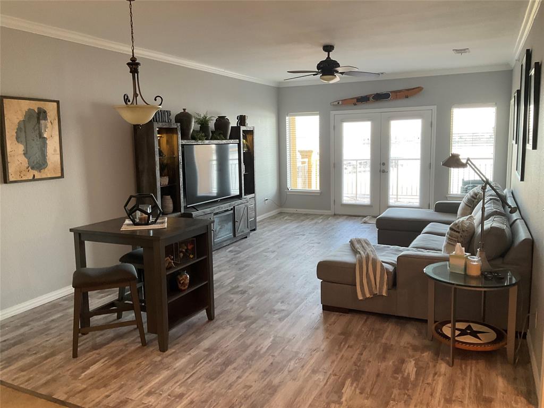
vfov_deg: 48.2
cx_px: 272
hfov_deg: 61.7
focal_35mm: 29
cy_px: 204
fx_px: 456
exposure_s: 1/60
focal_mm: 3
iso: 64
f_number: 1.8
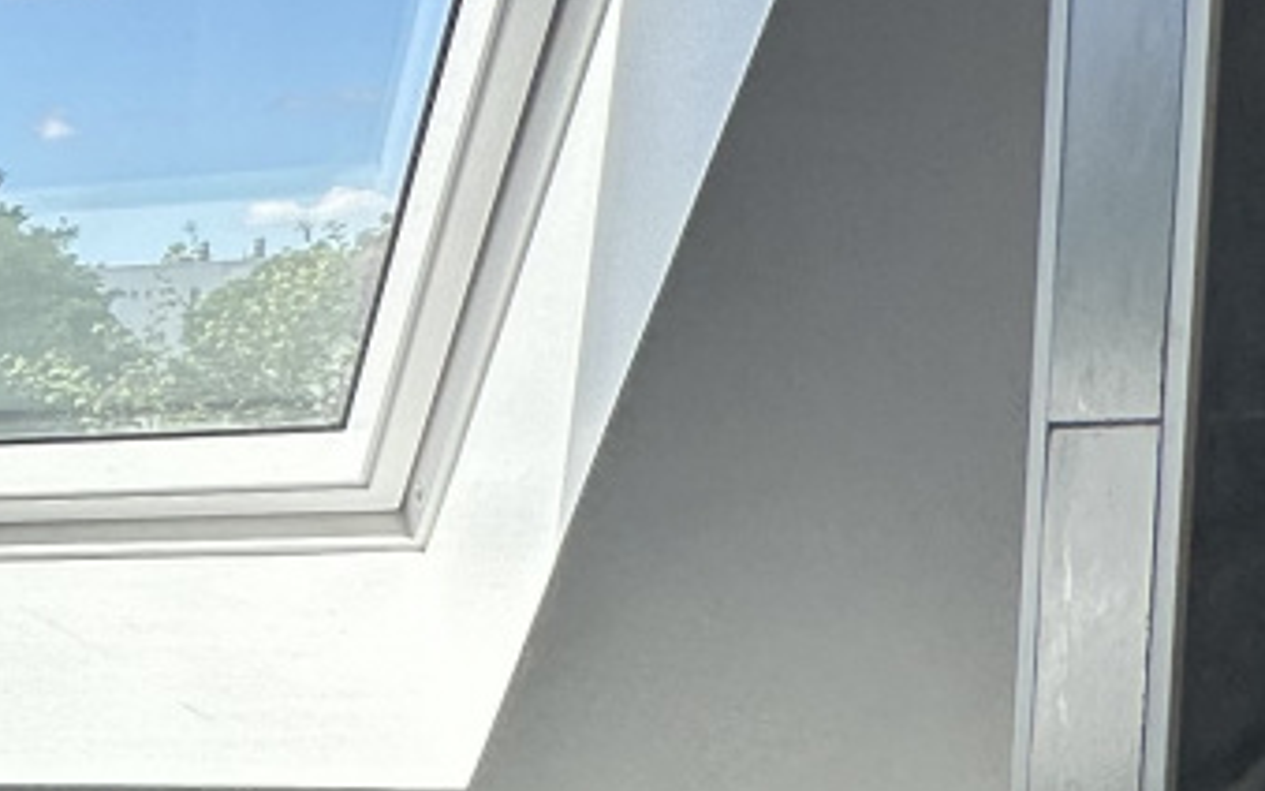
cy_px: 754
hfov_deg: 18.9
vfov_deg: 18.2
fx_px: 2414
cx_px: -1231
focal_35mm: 70
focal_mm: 2.22
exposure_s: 1/540
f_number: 2.2
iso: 40
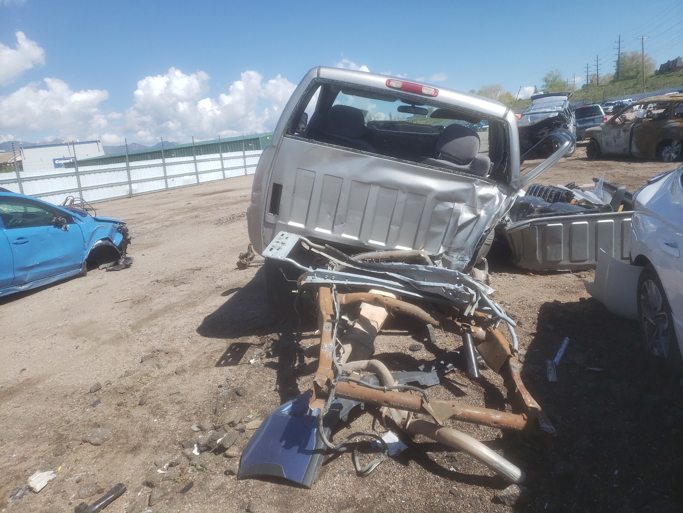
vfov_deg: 53.1
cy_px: 256
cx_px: 342
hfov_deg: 67.3
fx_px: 513
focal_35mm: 26
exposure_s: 1/2000
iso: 50
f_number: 1.5
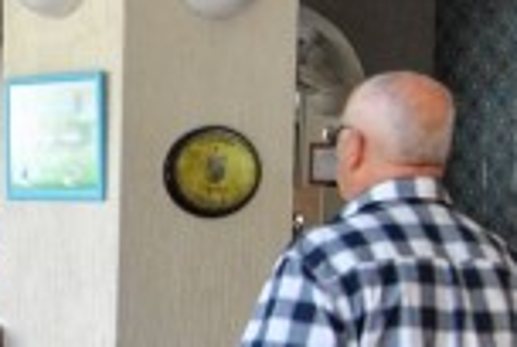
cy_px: 265
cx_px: -107
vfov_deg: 12.1
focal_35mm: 113
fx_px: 1626
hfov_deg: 17.2
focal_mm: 10
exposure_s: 1/80
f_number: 4.5
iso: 200
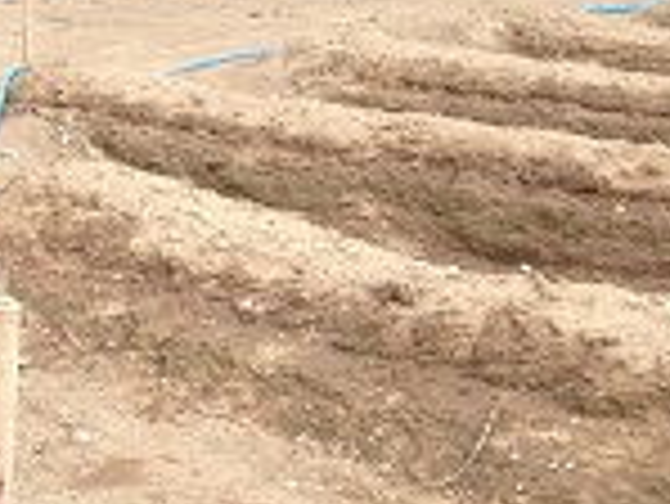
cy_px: 284
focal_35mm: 94
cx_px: 112
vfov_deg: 15.7
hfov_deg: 20.6
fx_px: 1821
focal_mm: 4.28
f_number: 2.4
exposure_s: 1/315
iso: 50
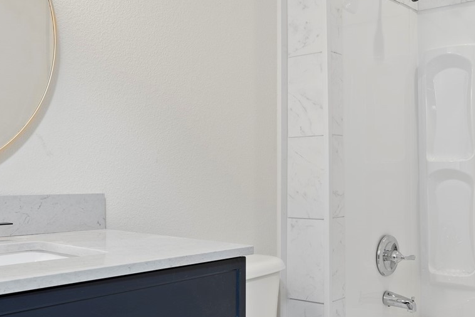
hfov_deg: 45.2
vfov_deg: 31.2
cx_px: 283
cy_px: 158
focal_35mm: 43
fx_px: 567
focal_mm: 16
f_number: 9
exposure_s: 2
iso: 200
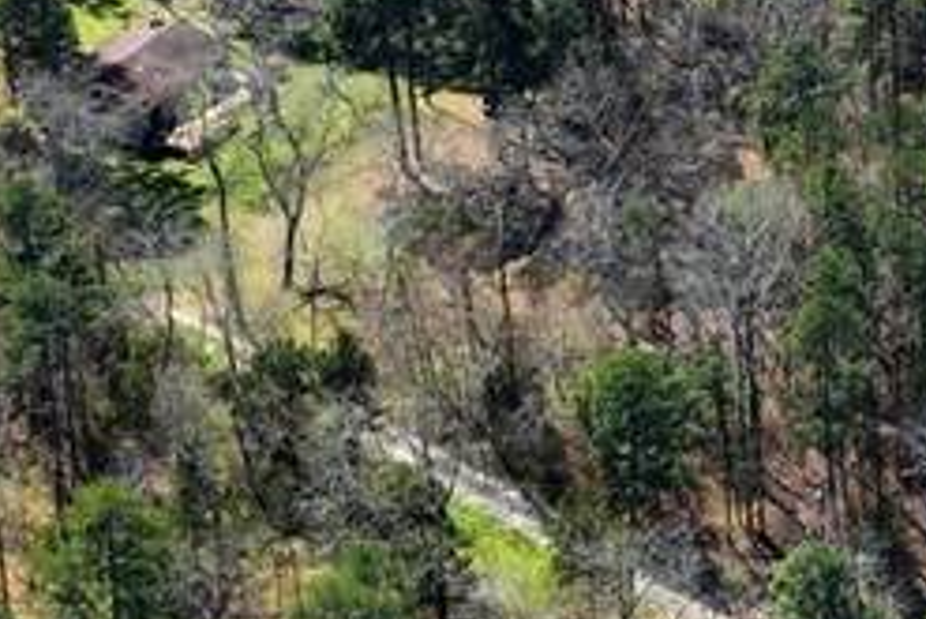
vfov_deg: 9.4
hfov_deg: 13.7
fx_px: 3732
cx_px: 1162
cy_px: -75
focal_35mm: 145
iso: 100
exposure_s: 1/200
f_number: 2.8
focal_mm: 10.26
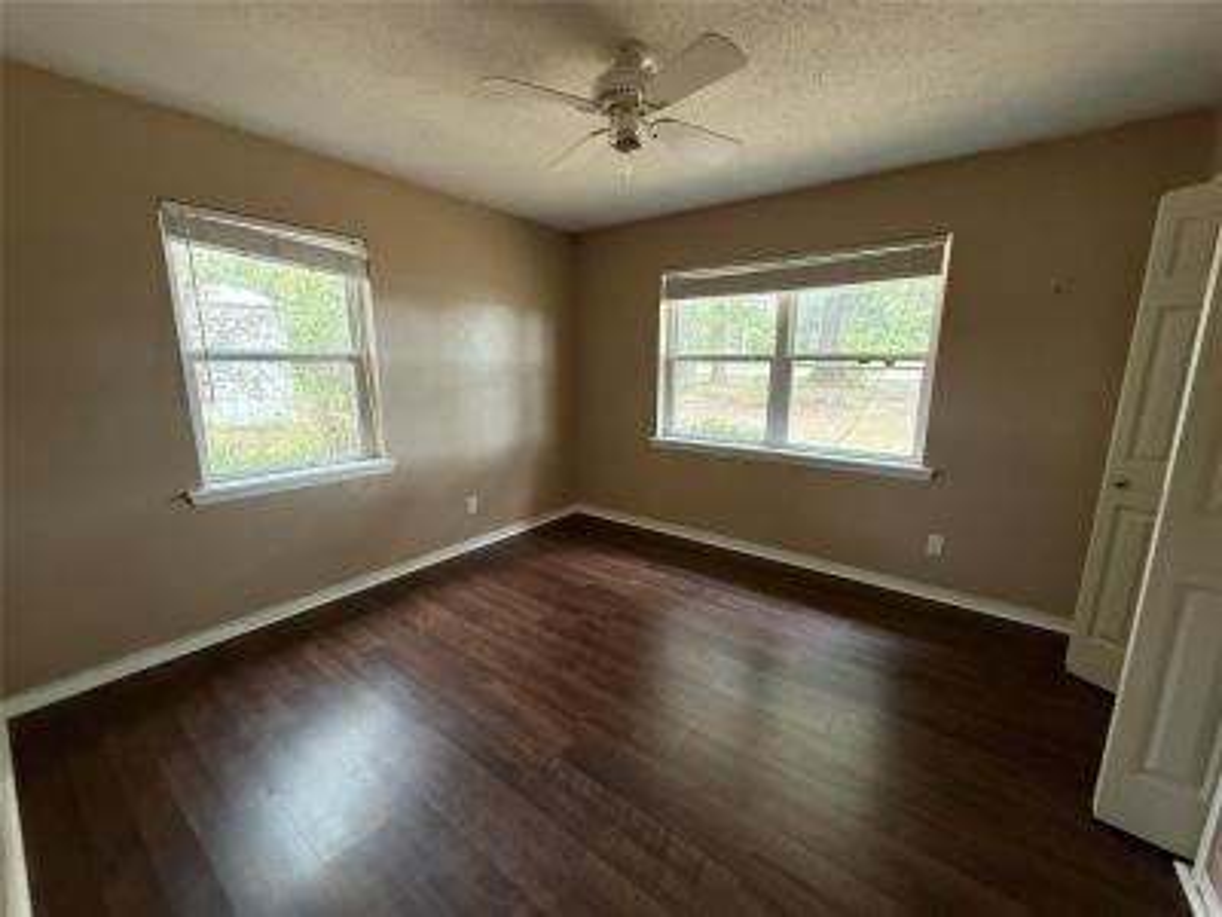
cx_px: 611
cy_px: 458
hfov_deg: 102.1
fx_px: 494
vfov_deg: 85.7
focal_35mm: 14
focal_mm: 2.22
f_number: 2.2
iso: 400
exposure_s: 1/60
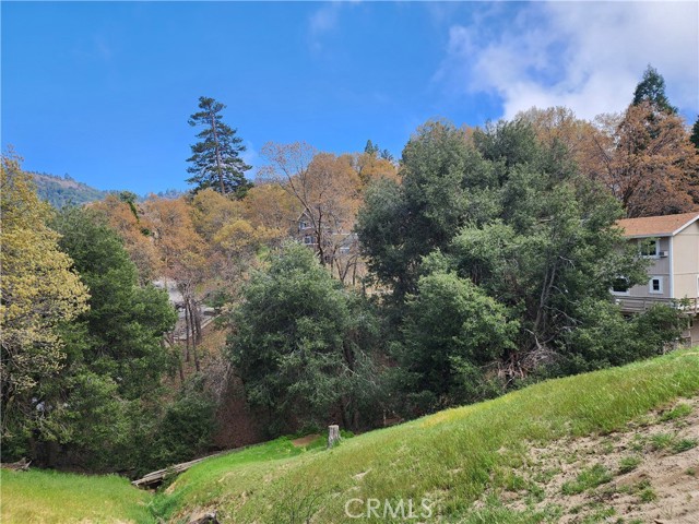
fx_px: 464
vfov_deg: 58.9
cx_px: 350
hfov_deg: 73.9
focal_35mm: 23
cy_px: 262
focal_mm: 6.4
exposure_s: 1/557
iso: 12
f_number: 1.8
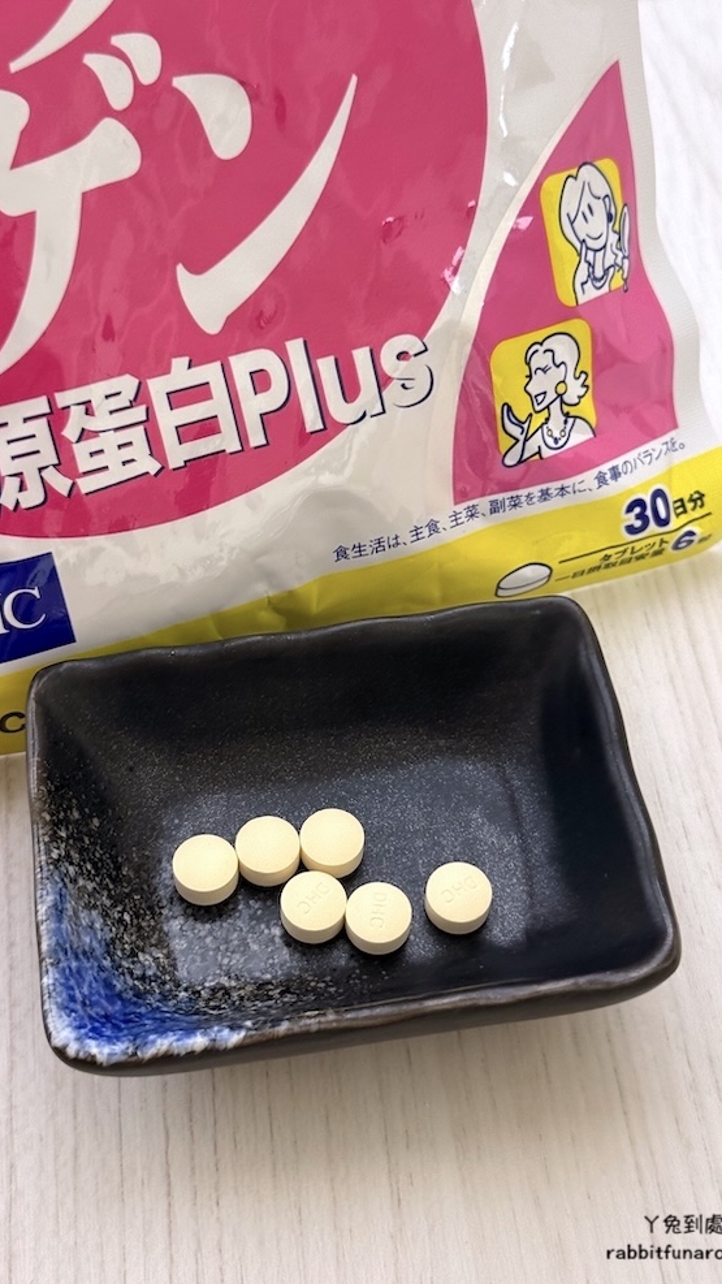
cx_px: 338
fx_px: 1804
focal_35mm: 53
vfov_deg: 39.2
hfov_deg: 22.6
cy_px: 640
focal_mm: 6.76
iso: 500
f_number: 1.78
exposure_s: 1/40
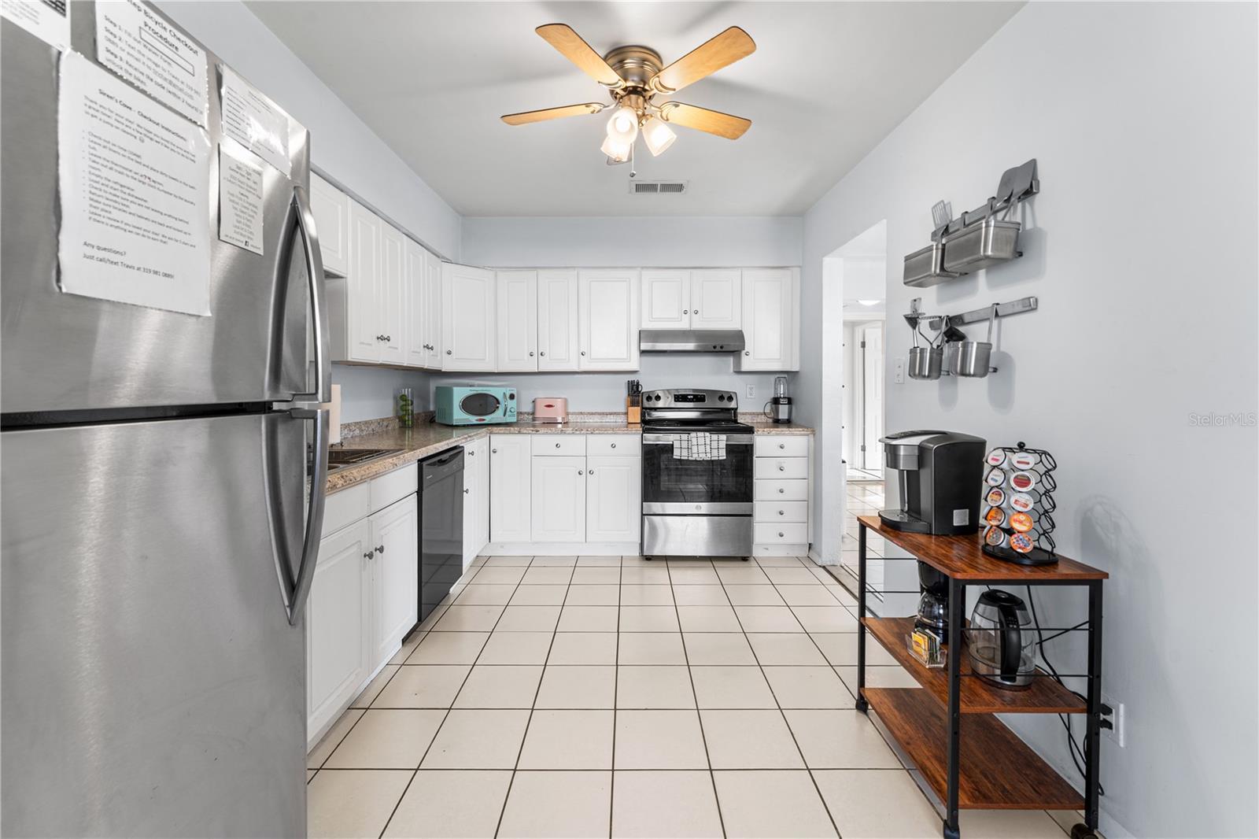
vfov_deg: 78.1
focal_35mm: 15
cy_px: 420
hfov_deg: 101.2
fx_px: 517
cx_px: 630
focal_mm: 14.8
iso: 160
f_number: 8
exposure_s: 1/2
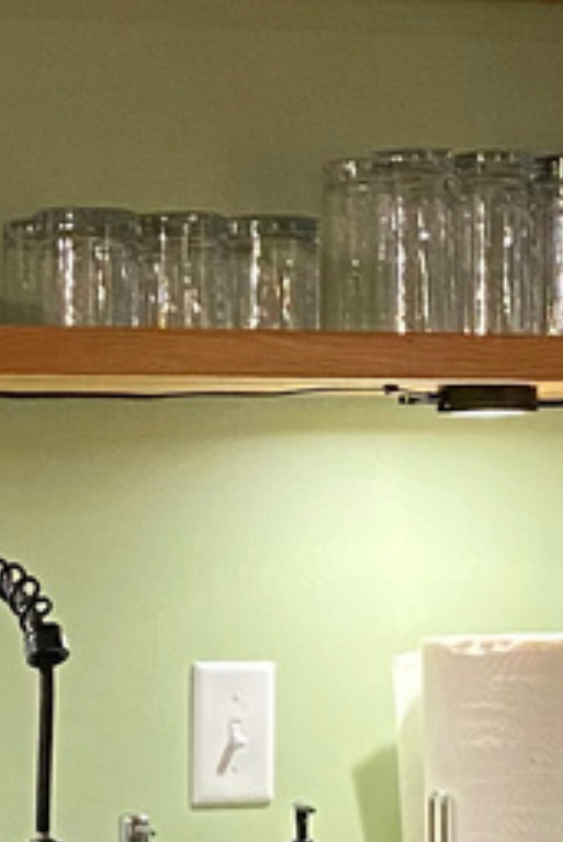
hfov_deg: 8.5
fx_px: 3795
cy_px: 885
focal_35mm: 162
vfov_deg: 12.5
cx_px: 168
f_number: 1.8
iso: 400
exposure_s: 1/60
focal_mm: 4.25
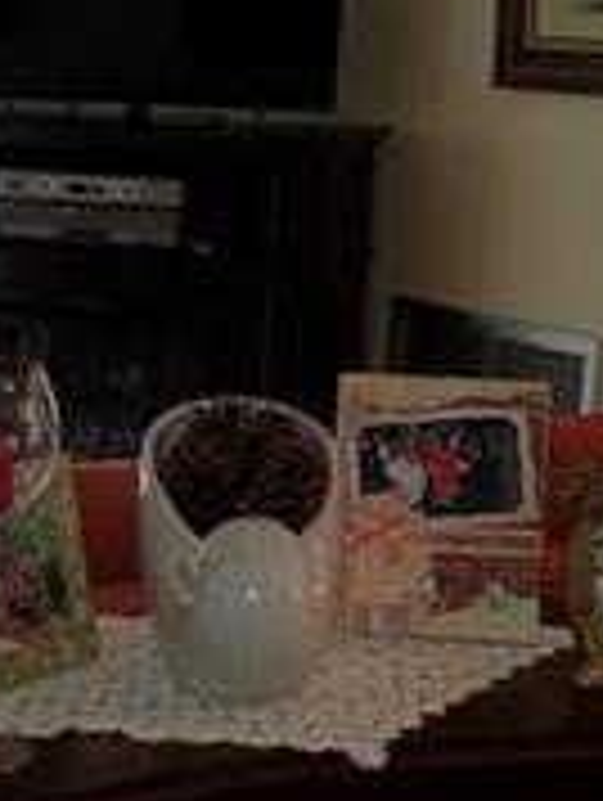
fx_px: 2595
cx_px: -130
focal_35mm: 112
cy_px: 500
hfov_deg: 12.9
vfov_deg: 17.5
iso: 100
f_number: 1.7
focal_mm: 4.2
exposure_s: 1/30
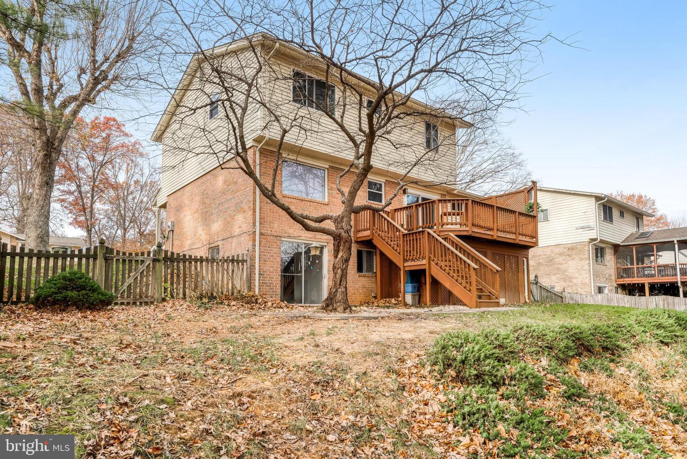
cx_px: 344
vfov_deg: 57.3
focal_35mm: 22
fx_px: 420
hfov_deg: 78.6
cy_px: 230
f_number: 8
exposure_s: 1/400
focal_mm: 22
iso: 400
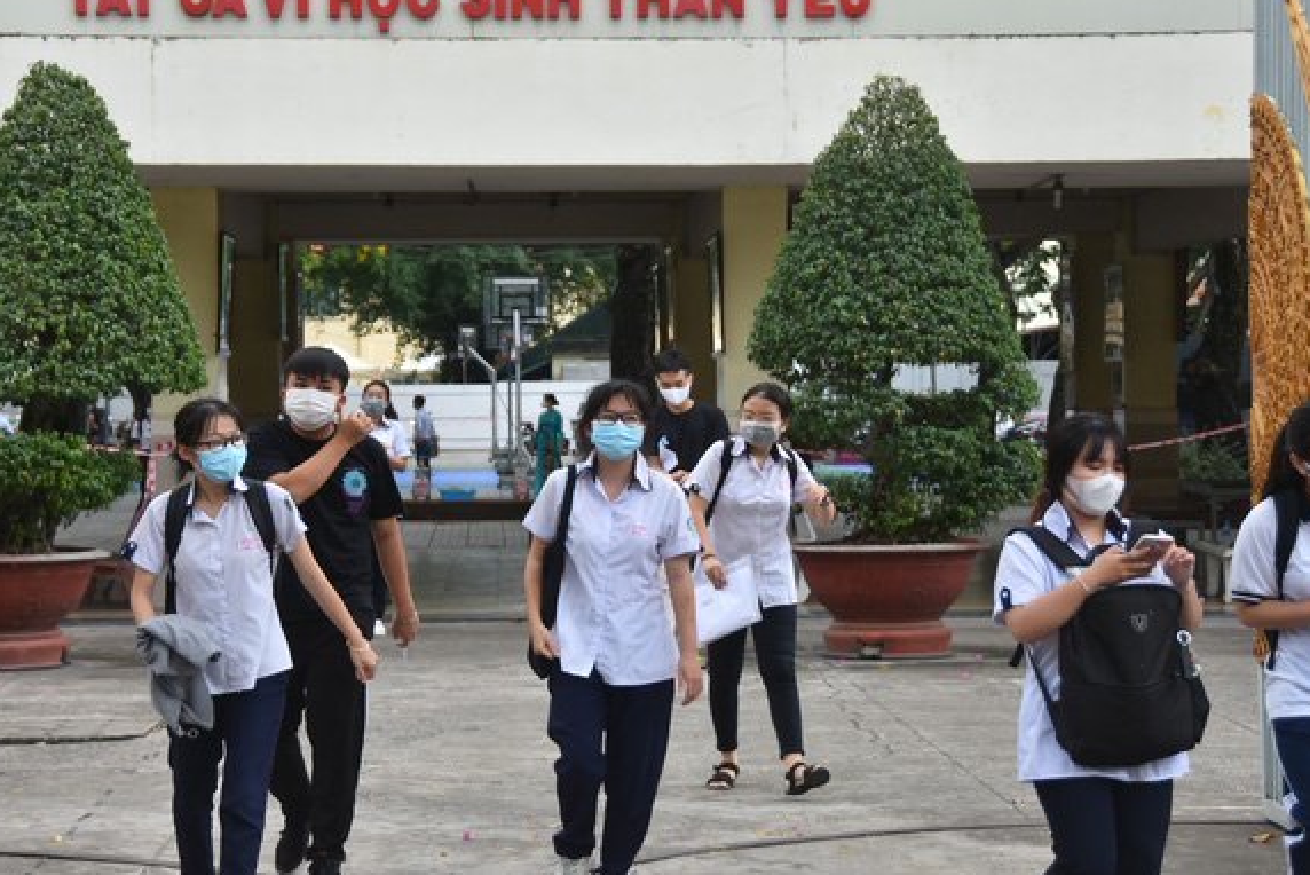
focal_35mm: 99
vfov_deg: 13.9
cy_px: 380
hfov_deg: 20.7
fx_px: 3590
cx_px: 623
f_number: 4.8
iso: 125
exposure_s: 1/200
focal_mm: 55
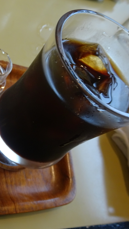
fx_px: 225
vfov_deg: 54.0
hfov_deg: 29.2
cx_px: -9
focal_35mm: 37
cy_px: 117
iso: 100
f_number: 3.5
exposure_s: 1/30
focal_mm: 4.1
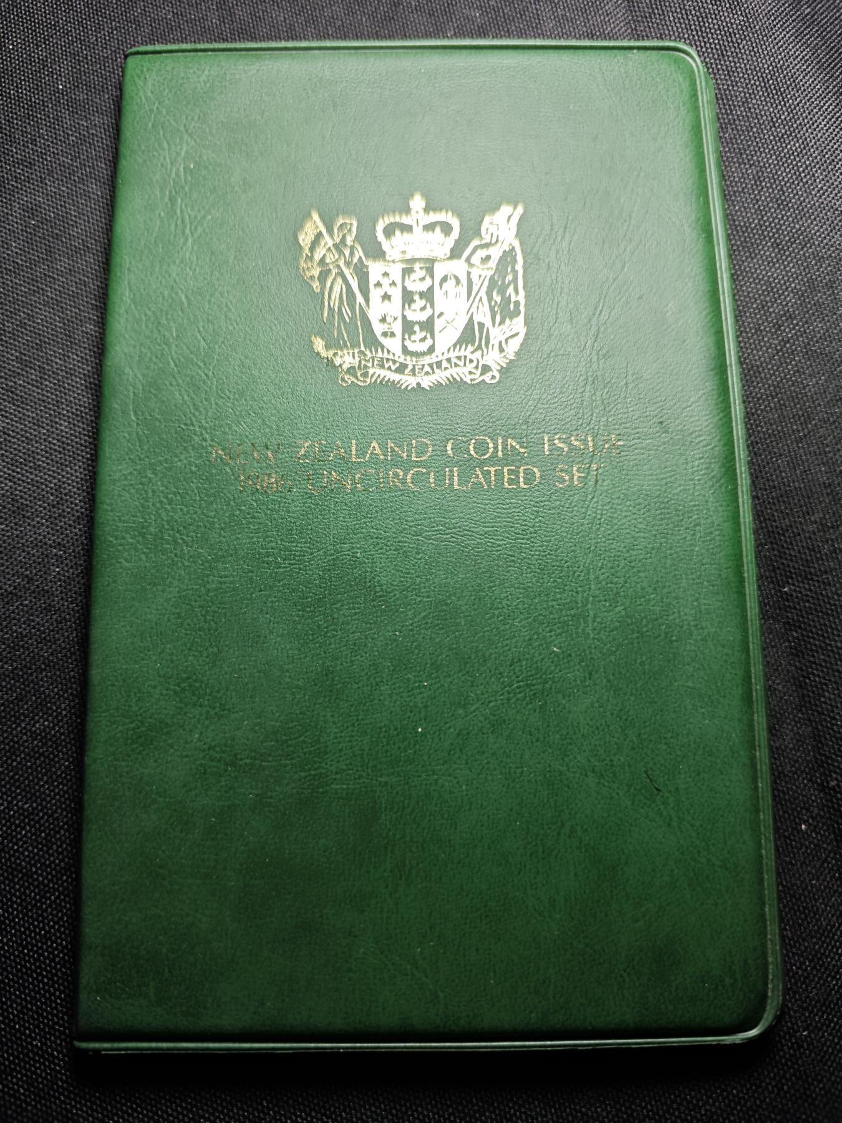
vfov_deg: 71.6
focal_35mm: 24
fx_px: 778
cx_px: 421
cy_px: 562
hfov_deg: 56.8
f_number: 1.6
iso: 80
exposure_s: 1/94
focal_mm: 5.84
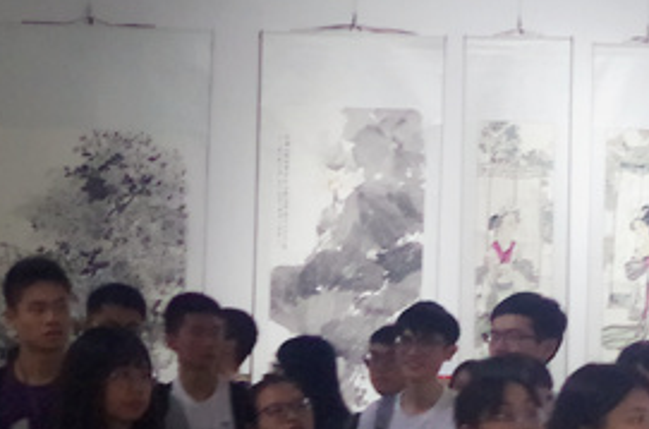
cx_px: 22
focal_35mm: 168
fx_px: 3020
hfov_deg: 12.1
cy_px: 354
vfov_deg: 8.1
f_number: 9
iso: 3200
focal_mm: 37.5
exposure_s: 1/60
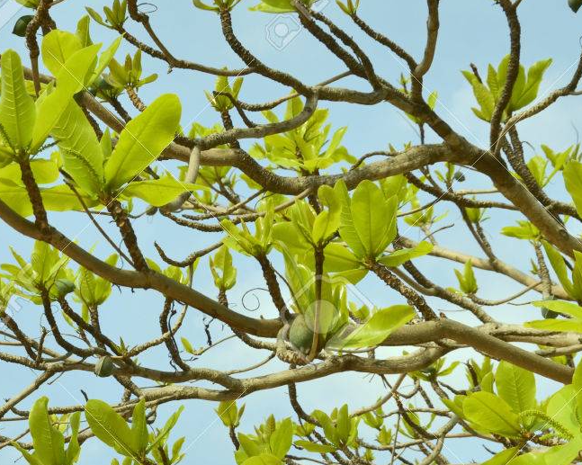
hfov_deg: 16.9
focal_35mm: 113
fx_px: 1946
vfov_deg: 13.6
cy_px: 283
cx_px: 155
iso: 200
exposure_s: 1/800
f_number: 9
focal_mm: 40
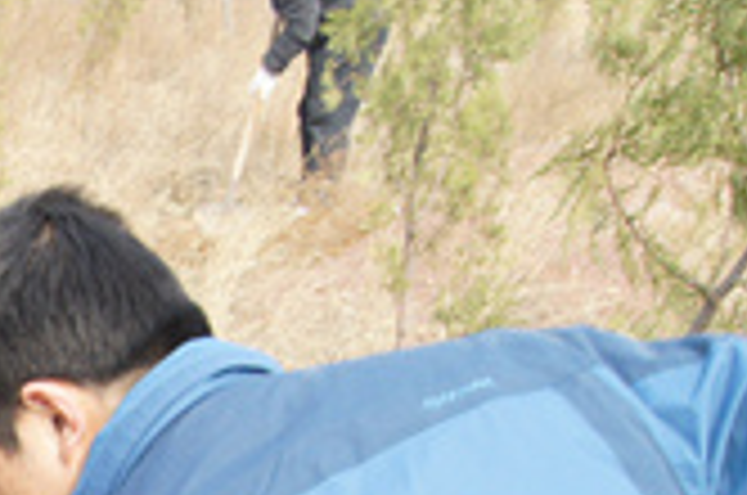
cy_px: 932
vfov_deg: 9.9
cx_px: -585
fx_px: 2692
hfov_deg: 14.1
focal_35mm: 130
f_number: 10
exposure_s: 1/80
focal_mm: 18
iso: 200
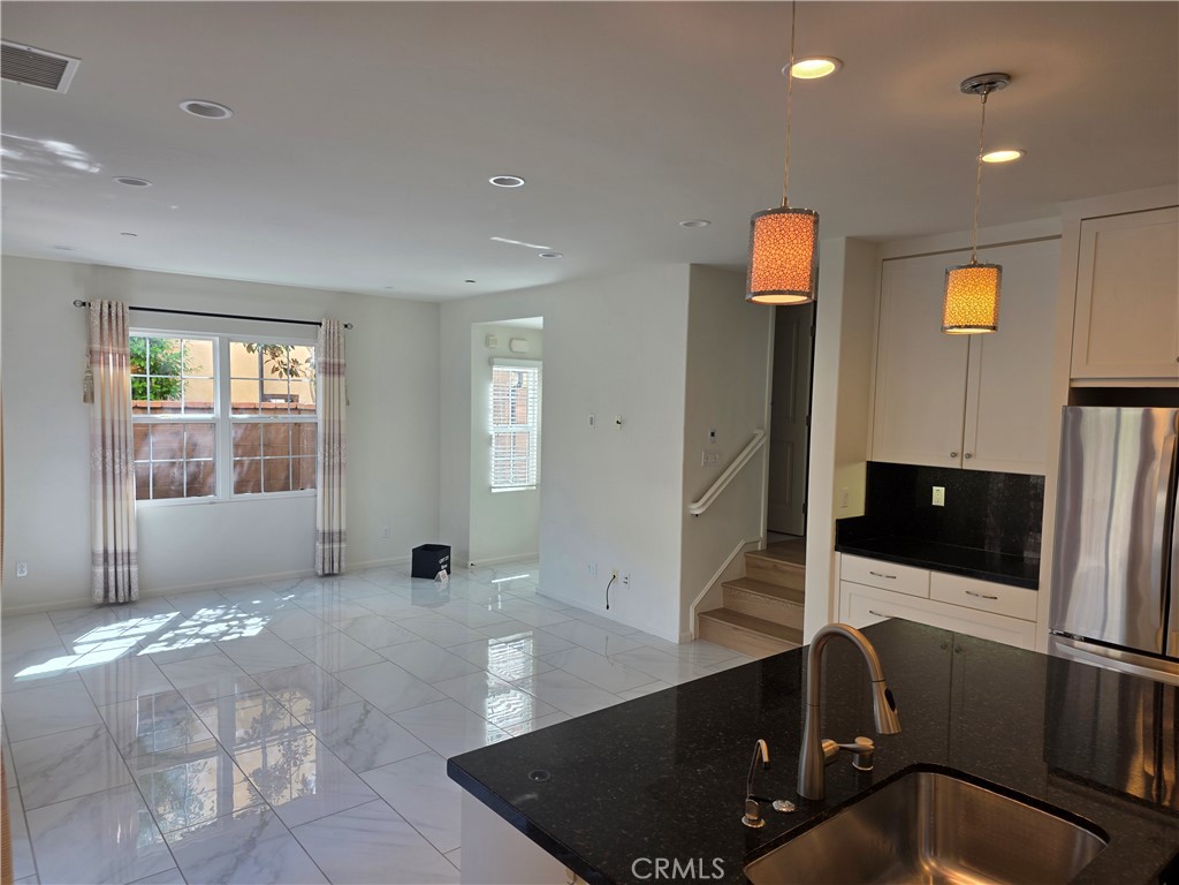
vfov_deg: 58.9
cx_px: 590
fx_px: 783
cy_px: 442
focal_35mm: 23
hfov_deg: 73.9
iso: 32
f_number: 1.7
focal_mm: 6.25
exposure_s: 1/120
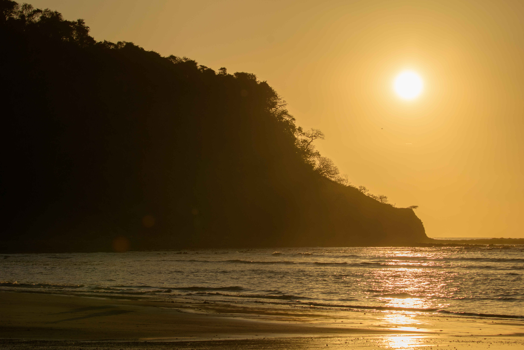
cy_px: 175
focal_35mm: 142
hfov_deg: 14.4
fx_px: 2074
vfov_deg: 9.6
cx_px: 262
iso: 100
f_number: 9.5
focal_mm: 95
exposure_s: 1/1500
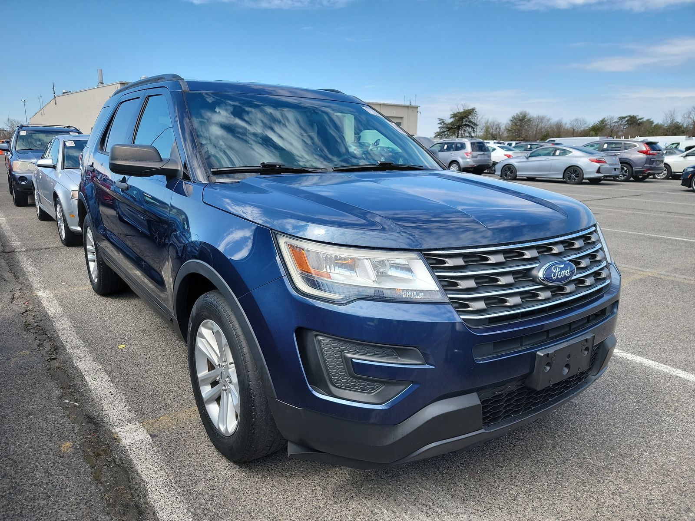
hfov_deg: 71.6
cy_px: 260
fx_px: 482
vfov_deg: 56.8
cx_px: 348
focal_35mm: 24
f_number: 1.8
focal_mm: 6.7
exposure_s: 1/493
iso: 50
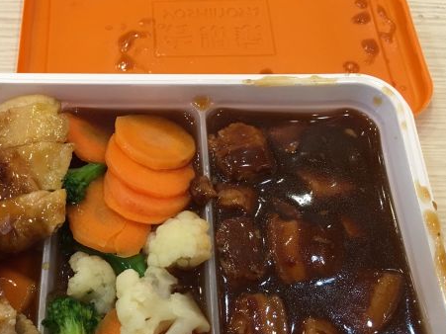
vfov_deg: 31.9
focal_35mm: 45
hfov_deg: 41.6
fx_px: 580
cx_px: 150
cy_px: 220
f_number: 2.2
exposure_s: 1/17
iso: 64
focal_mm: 4.15
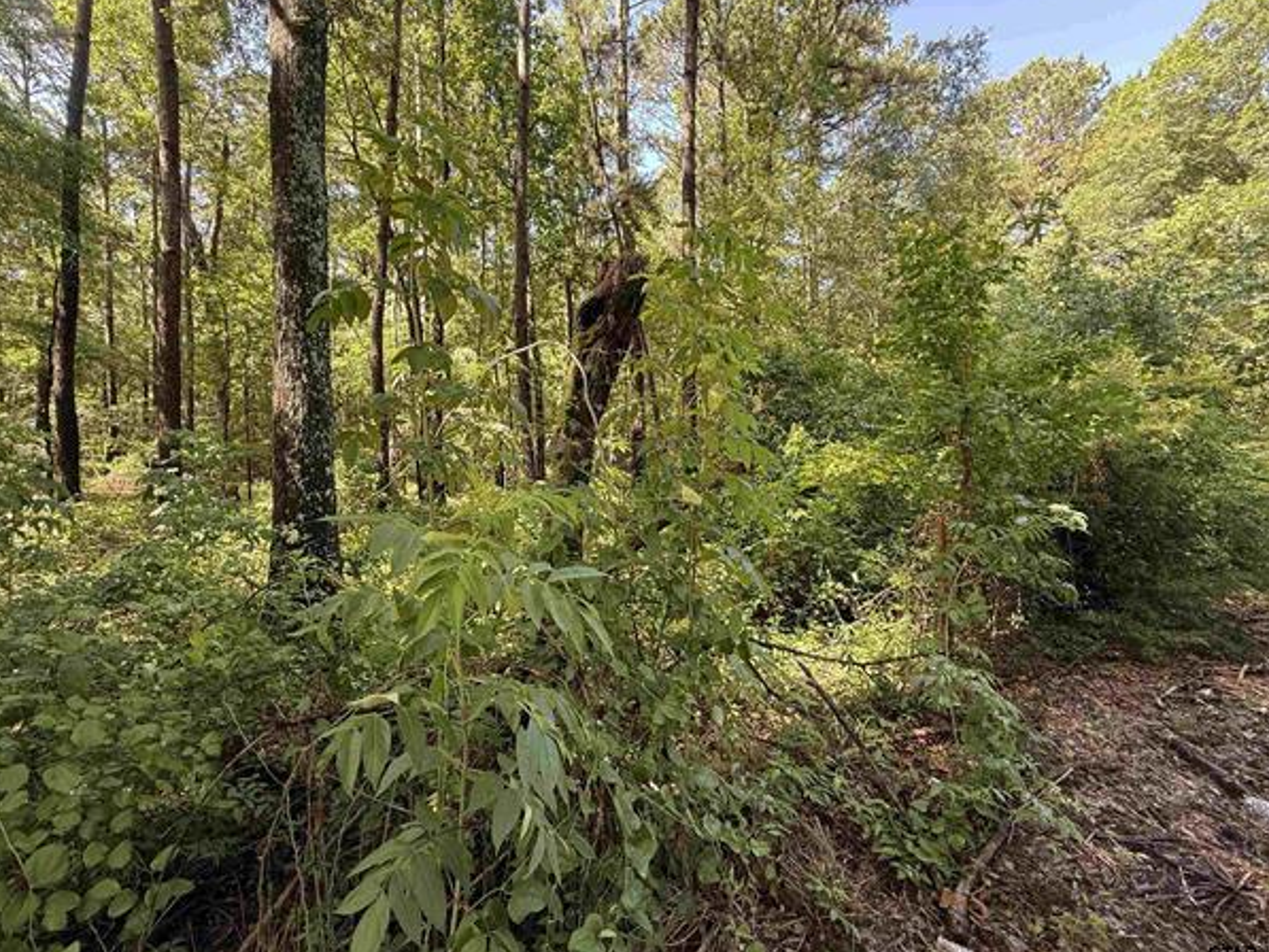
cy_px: 448
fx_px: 550
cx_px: 597
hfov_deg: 98.0
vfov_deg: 81.7
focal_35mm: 15
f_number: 2.2
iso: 80
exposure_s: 1/99
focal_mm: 2.22
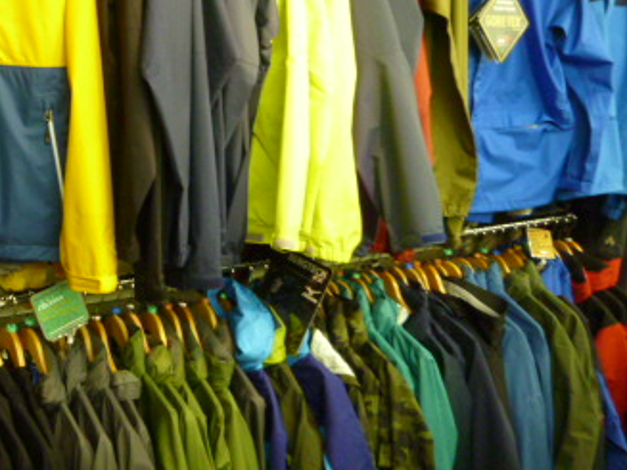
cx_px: 23
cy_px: 255
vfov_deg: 29.6
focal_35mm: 49
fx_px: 887
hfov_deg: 35.7
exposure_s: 1/30
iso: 400
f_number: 2.8
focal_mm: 4.5
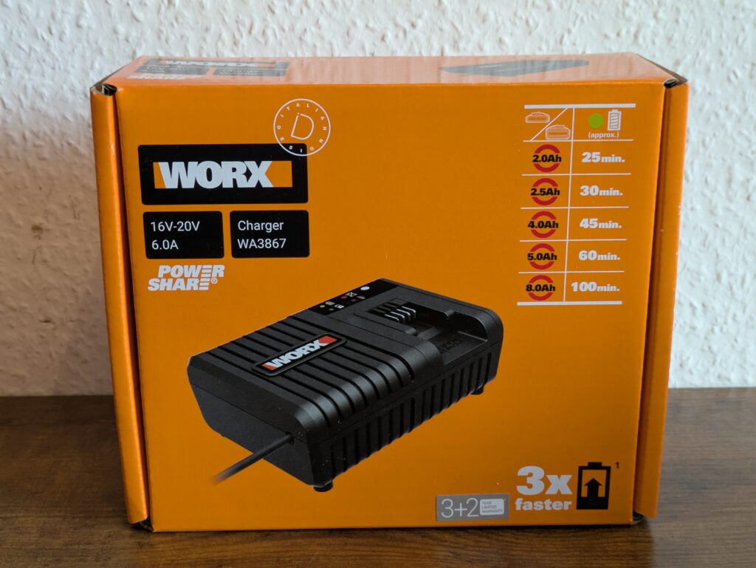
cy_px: 284
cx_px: 378
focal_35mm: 51
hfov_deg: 37.5
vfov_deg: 28.6
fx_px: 1114
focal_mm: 5.43
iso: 286
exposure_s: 1/25
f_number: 1.89
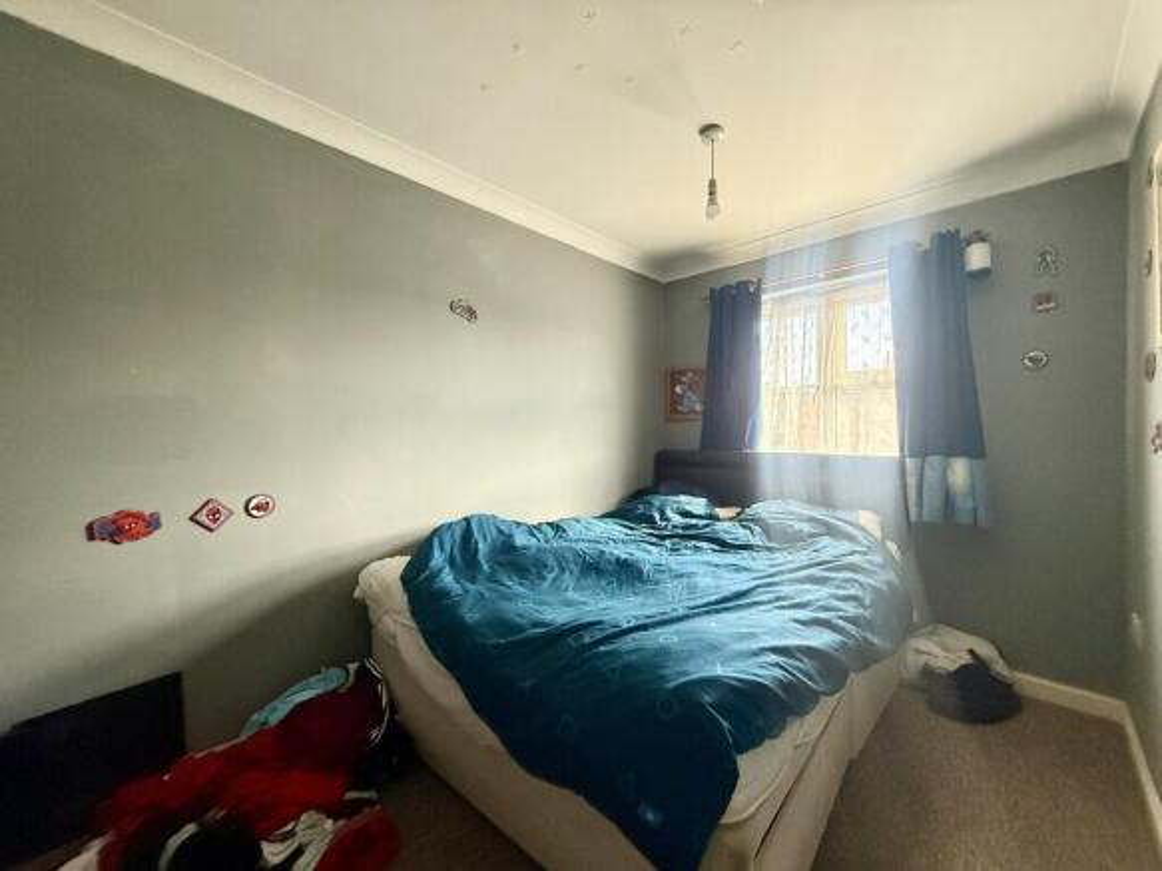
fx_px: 470
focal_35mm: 14
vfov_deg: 85.7
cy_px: 436
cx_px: 581
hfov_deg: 102.1
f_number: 2.2
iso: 400
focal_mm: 2.22
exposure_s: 1/94
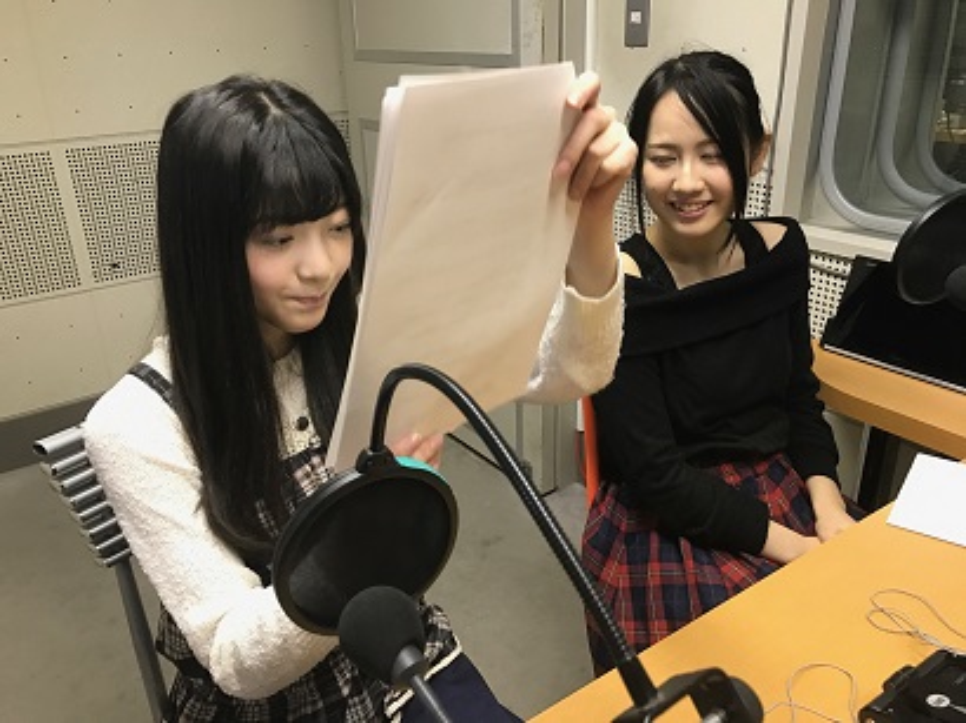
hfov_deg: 63.5
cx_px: 483
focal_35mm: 28
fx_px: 781
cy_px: 362
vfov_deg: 49.7
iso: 50
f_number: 1.8
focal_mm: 3.99
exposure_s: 1/17
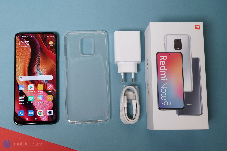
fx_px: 221
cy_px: 76
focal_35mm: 35
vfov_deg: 37.9
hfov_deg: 54.4
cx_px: 114
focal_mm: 35
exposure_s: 1/160
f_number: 7.1
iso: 3200
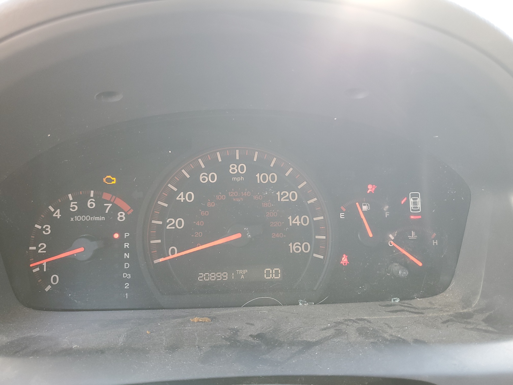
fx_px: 385
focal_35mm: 26
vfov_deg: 53.1
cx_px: 256
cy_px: 192
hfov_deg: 67.3
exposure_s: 1/60.2
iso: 62
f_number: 1.5
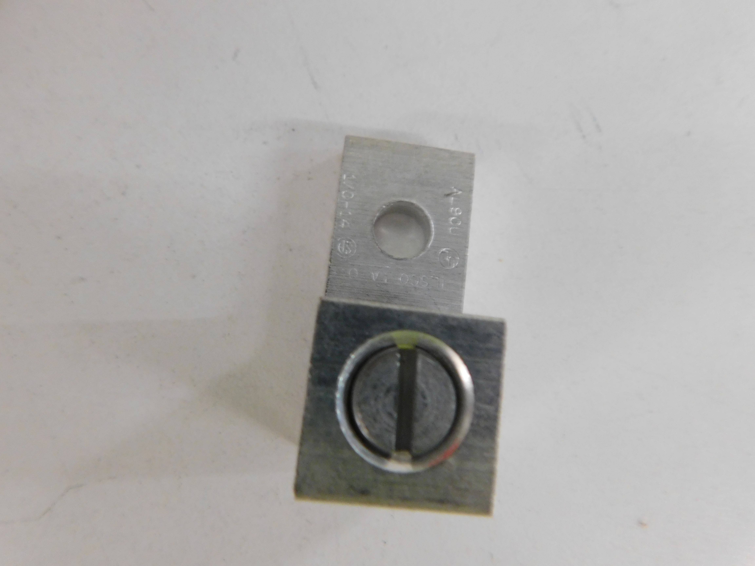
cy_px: 283
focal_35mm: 23
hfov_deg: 73.9
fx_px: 502
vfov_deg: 58.9
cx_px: 378
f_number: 3
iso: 400
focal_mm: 4
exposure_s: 1/13
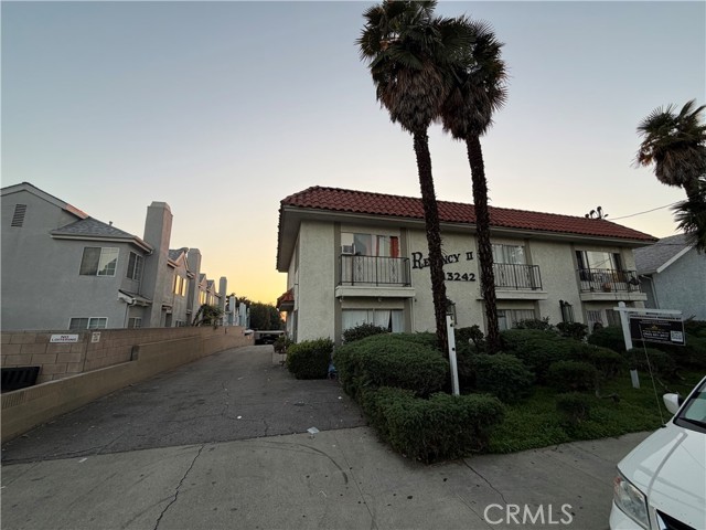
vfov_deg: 85.7
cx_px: 353
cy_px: 265
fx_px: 286
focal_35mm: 14
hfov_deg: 102.1
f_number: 2.2
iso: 40
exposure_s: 1/171
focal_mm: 2.22
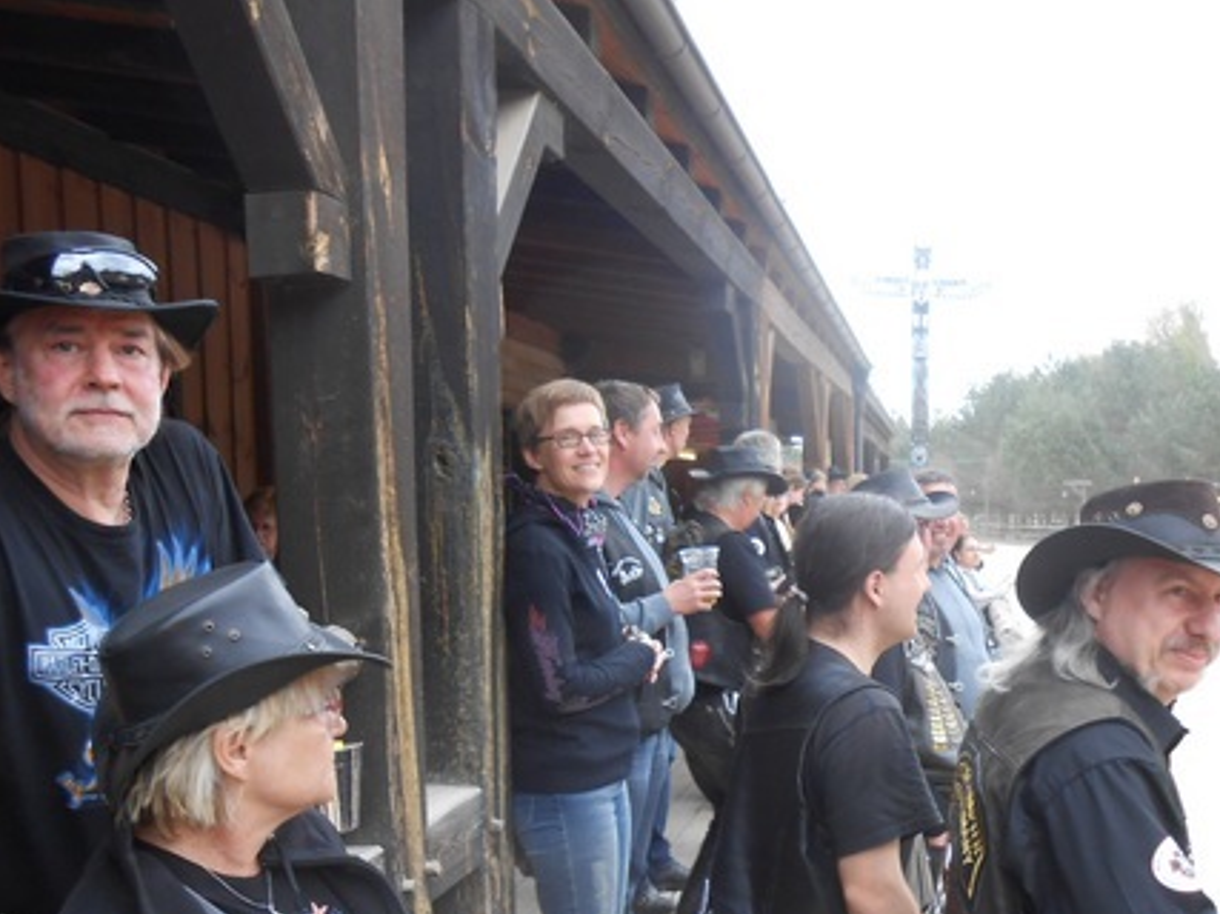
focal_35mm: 39
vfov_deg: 36.3
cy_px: 637
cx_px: 729
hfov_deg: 47.6
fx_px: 1374
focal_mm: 4.6
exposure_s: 1/30
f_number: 3.5
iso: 100
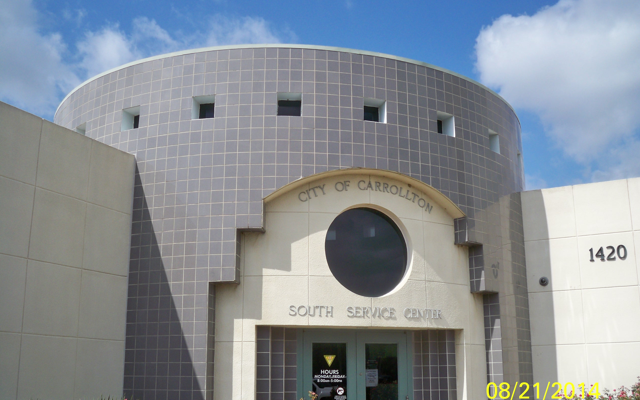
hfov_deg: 51.5
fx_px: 663
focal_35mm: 38
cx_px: 325
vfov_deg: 33.6
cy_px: 211
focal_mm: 6.3
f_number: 4.7
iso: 64
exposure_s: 1/500
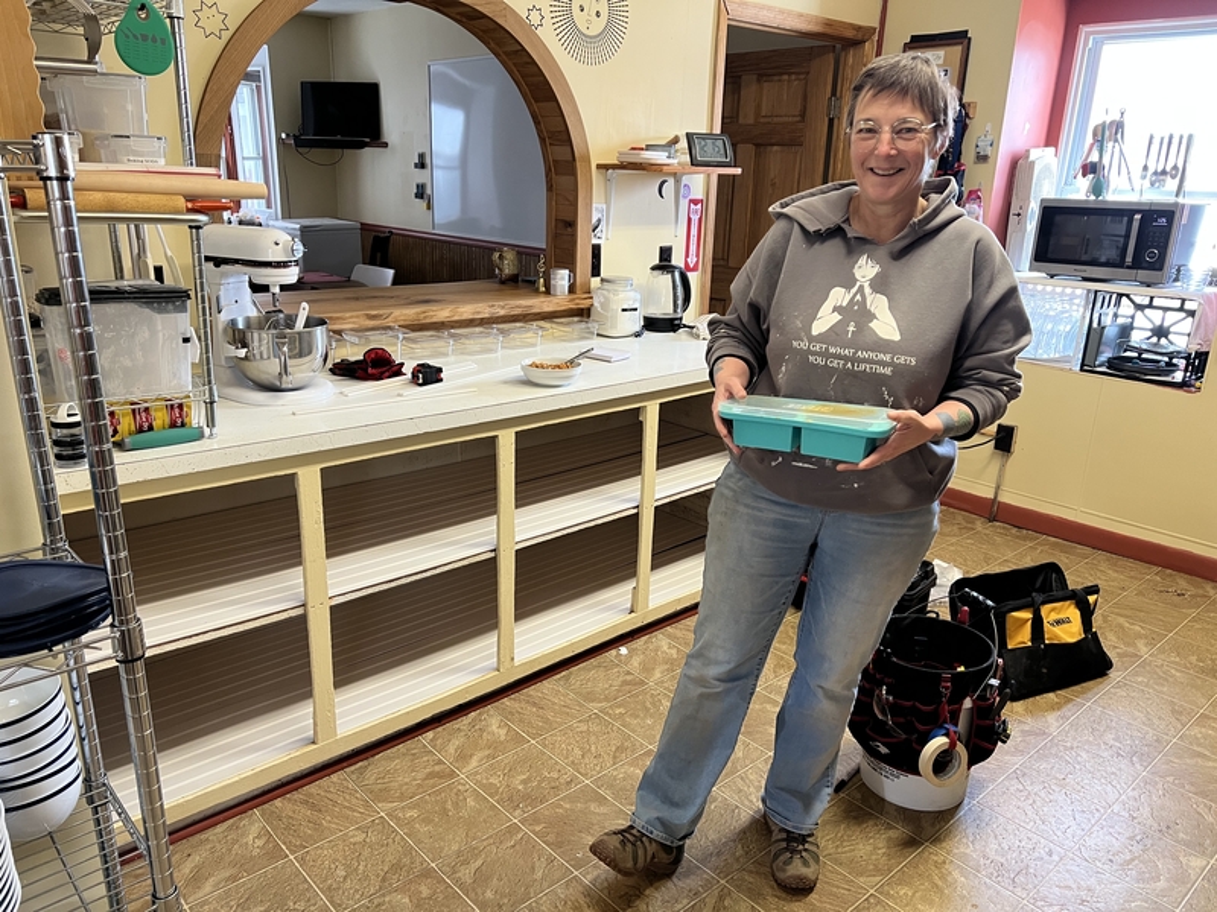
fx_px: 914
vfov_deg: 53.1
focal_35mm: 26
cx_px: 608
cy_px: 456
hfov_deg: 67.3
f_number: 1.5
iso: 125
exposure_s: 1/60
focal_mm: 5.7
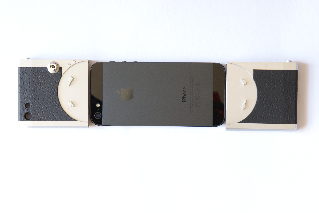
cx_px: 160
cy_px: 106
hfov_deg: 19.5
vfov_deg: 13.0
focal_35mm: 105
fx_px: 930
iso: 400
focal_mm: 70
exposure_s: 1/2.5
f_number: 13
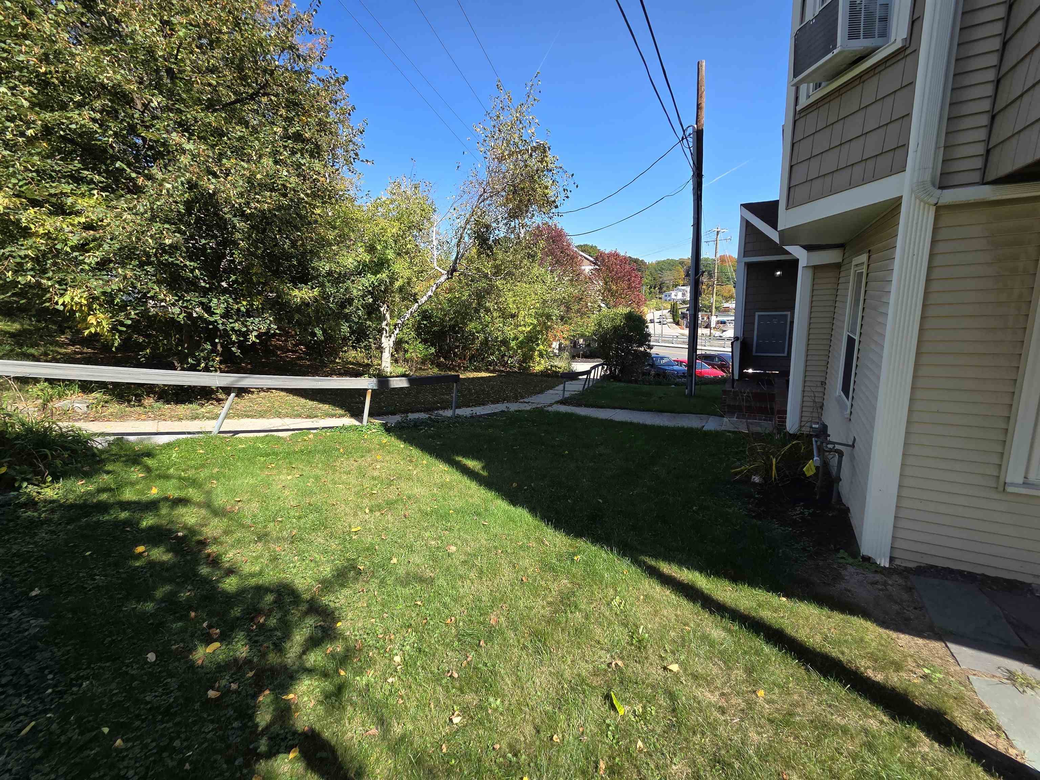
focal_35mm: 13
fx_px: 391
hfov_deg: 106.2
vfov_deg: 89.9
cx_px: 520
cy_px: 390
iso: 50
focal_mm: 2.2
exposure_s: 1/932
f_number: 2.2
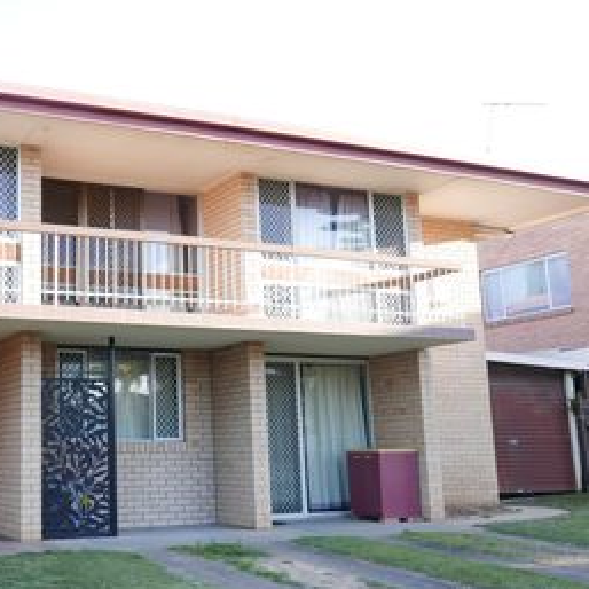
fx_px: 866
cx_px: 83
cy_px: 297
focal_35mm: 45
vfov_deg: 37.6
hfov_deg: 35.8
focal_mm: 13
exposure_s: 1/125
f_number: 3.5
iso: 200
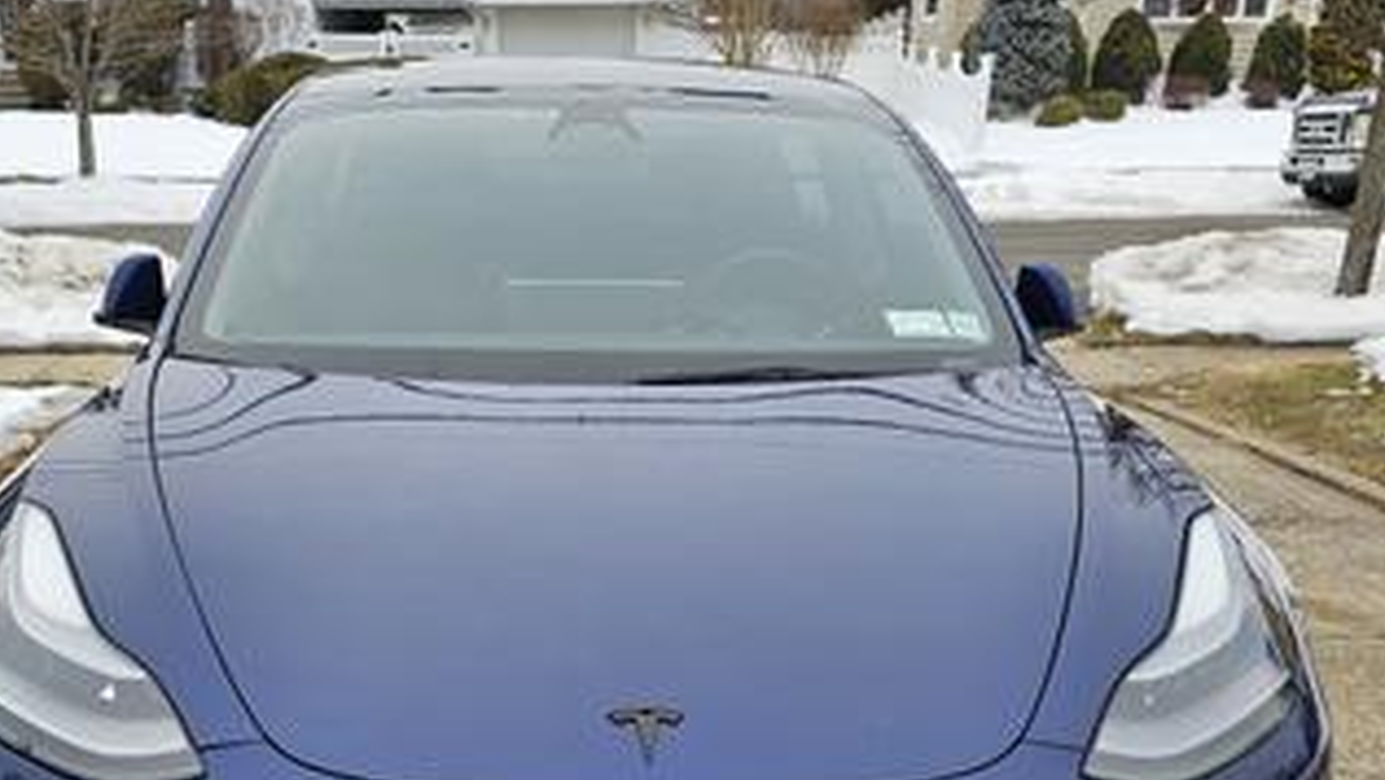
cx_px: 561
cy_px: 670
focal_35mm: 40
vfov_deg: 28.8
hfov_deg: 50.2
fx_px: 1469
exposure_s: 1/207
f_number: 1.7
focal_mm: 6.3
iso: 10
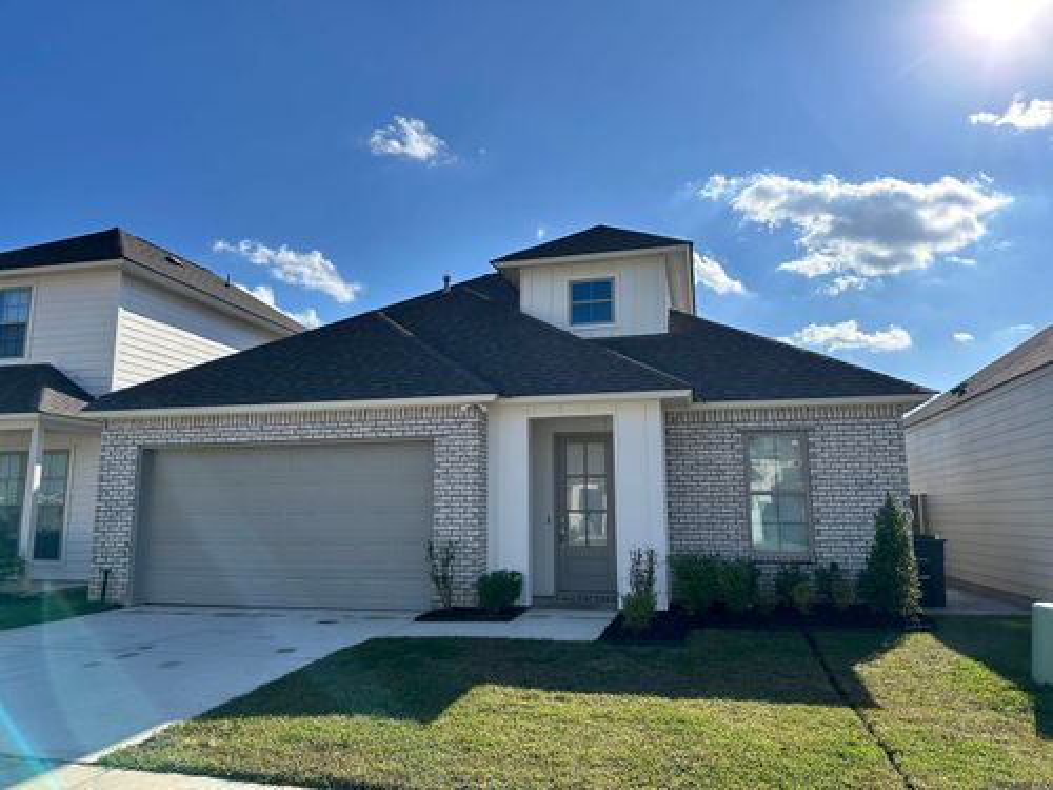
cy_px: 395
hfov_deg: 71.6
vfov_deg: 56.8
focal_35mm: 24
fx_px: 730
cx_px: 526
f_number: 1.78
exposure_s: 1/7042
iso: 80
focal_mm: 6.86
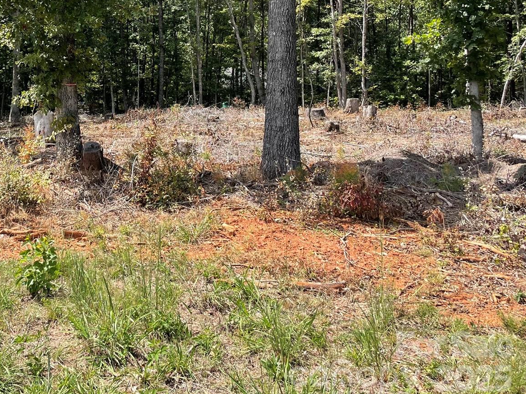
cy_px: 68
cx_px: 81
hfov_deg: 39.1
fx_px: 699
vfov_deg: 30.6
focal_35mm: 46
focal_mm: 4.2
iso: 32
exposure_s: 1/1383
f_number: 1.6
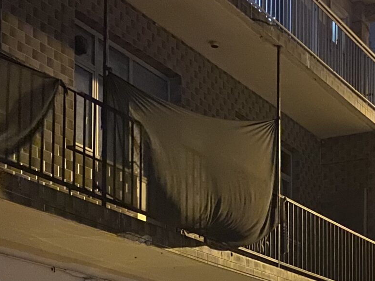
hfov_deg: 22.6
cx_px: 277
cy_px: 360
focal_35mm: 86
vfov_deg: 16.3
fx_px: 931
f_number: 1.8
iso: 1000
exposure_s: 1/25
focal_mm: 4.25
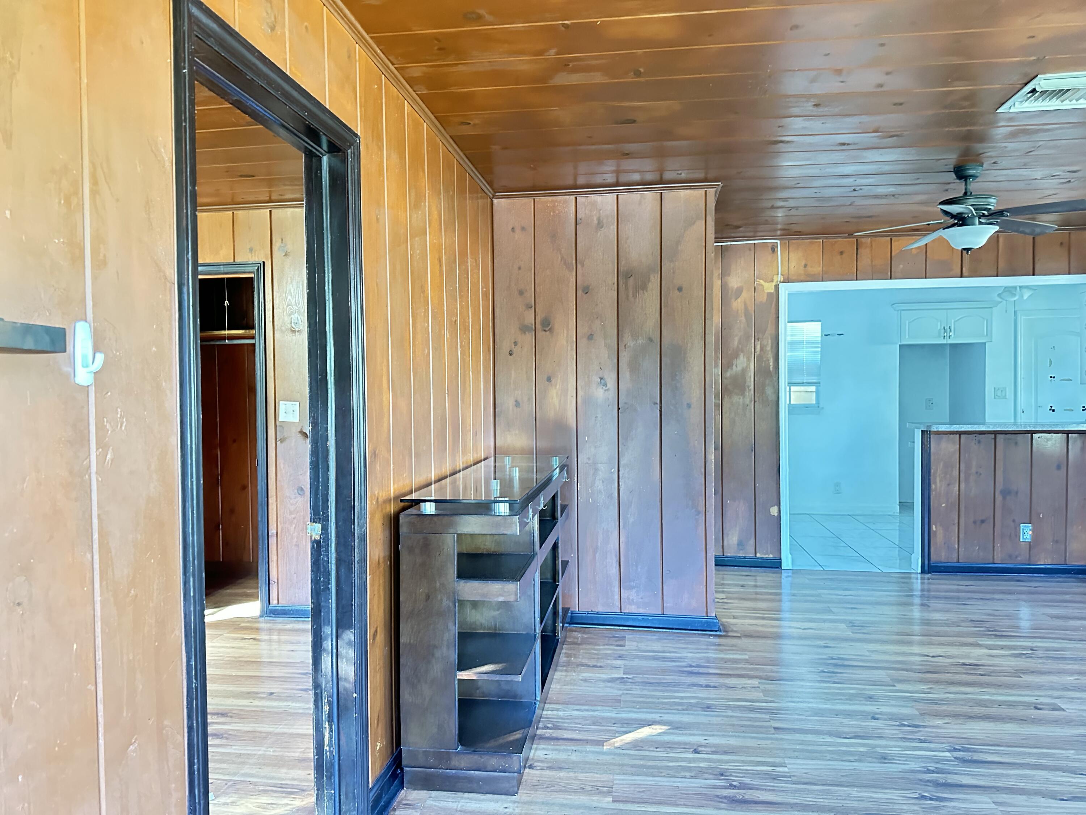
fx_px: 753
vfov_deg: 56.8
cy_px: 408
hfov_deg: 71.6
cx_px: 543
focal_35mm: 24
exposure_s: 1/30
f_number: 1.78
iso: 1250
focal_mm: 6.86
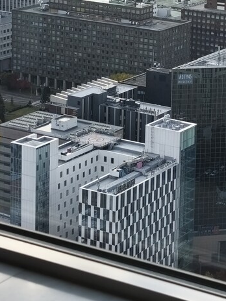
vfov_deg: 16.2
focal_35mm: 119
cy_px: 0
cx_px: 186
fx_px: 1036
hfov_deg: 12.4
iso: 50
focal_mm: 6.18
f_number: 1.65
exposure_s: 1/1174
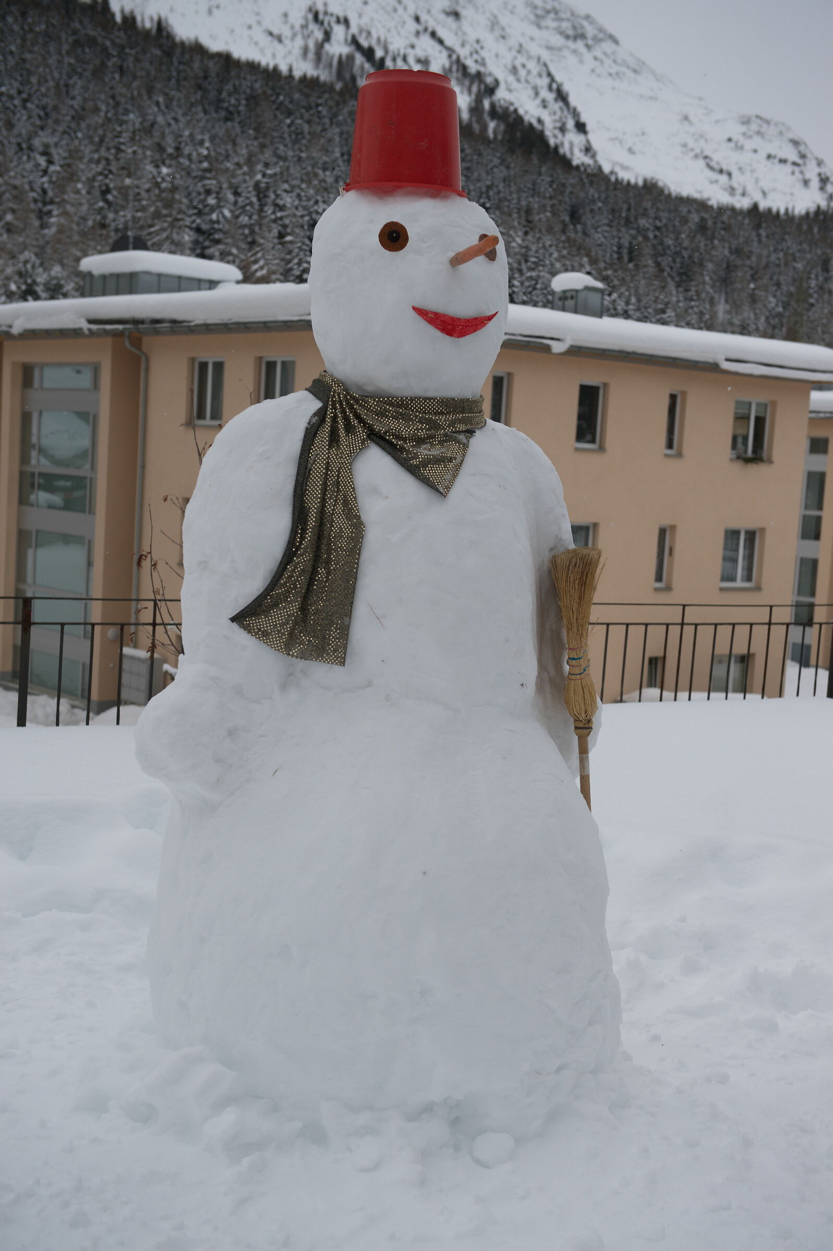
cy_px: 626
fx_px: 1738
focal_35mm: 50
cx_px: 416
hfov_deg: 27.0
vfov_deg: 39.6
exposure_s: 1/1000
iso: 200
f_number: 4.5
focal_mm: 50
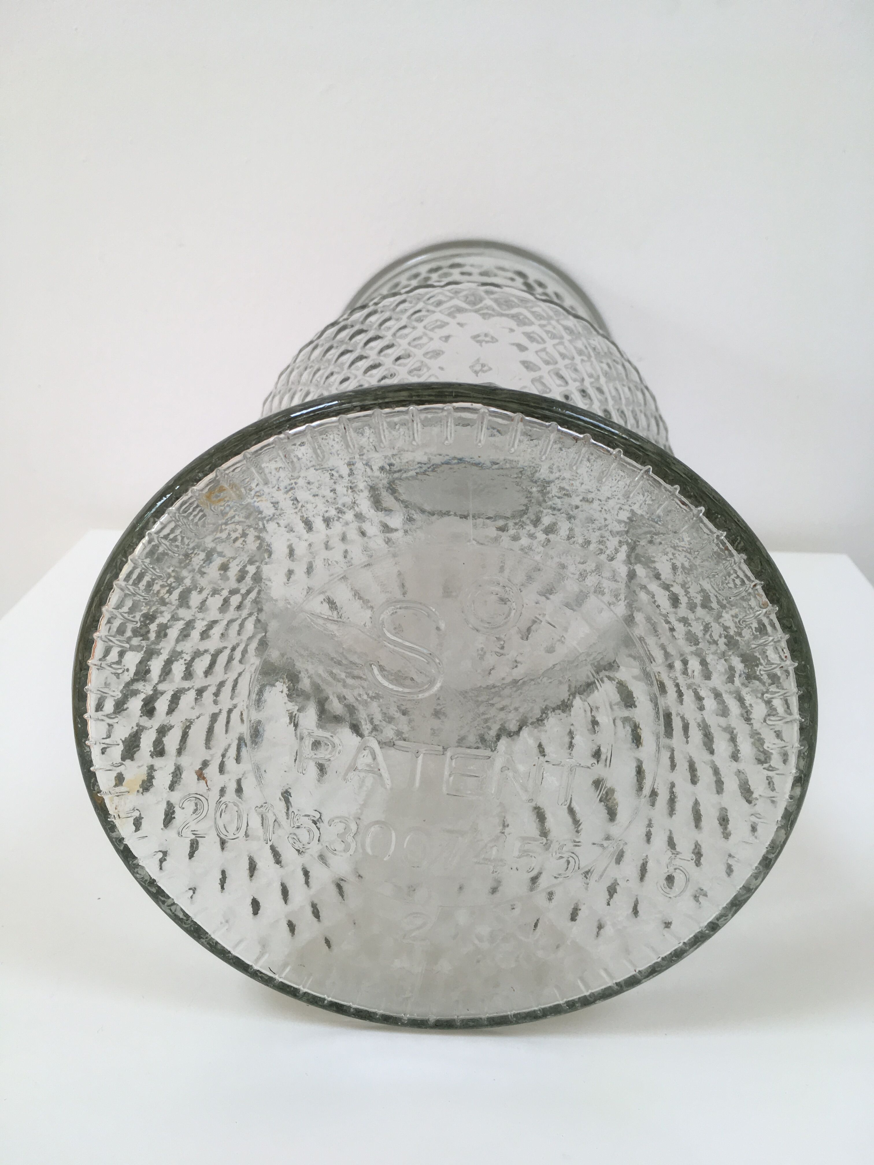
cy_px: 582
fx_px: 976
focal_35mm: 29
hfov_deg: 48.2
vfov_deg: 61.7
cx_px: 437
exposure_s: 1/100
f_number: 2.2
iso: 32
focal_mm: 4.15
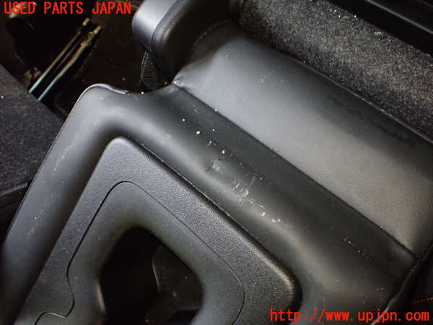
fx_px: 375
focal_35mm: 30
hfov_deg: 60.0
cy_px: 162
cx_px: 216
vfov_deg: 46.8
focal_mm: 5.4
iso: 800
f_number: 2.3
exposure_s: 1/40
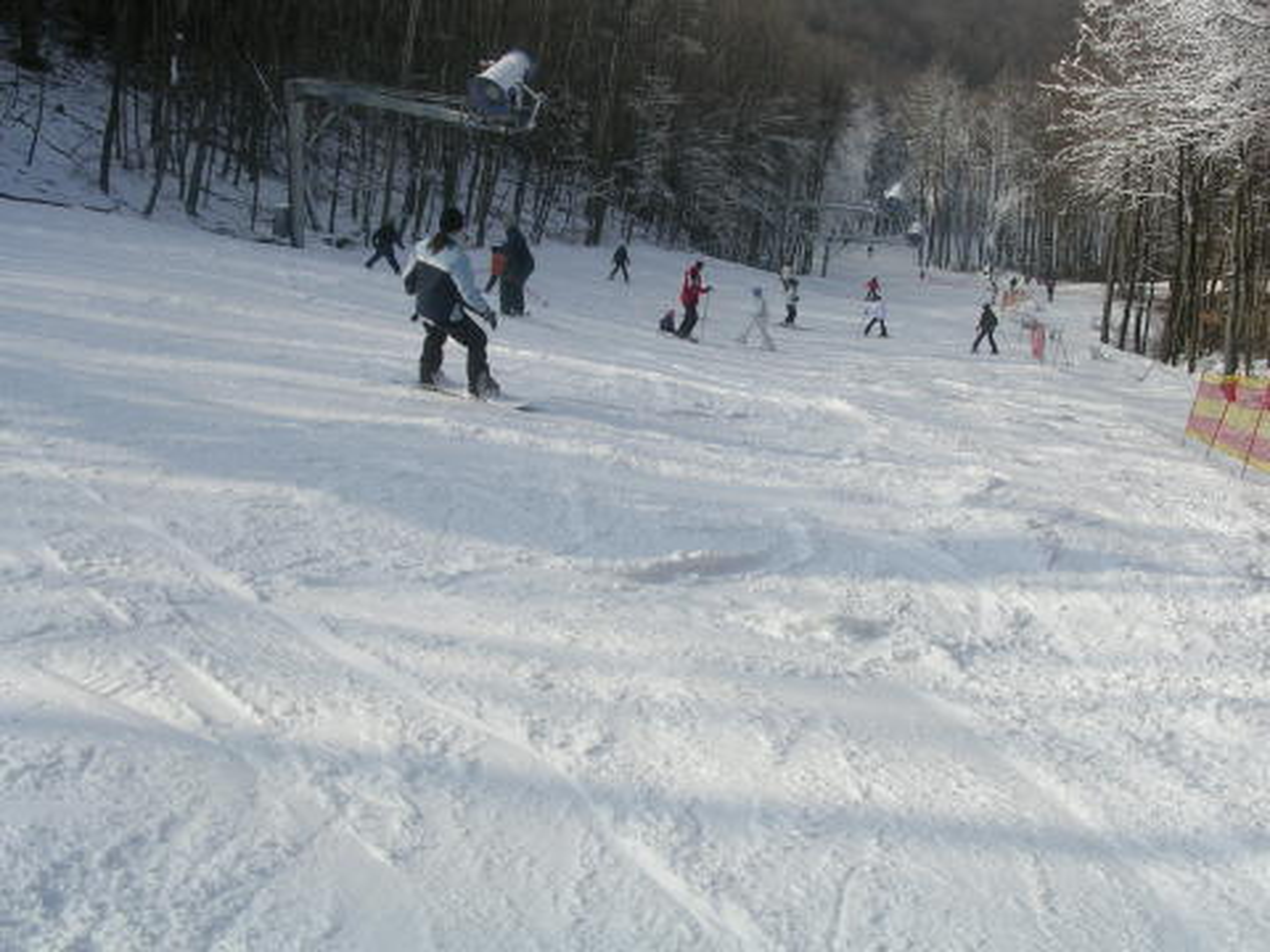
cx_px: 635
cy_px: 476
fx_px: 1394
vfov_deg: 37.7
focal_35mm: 38
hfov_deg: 49.0
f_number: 5.6
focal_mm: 5.8
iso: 50
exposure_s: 1/347
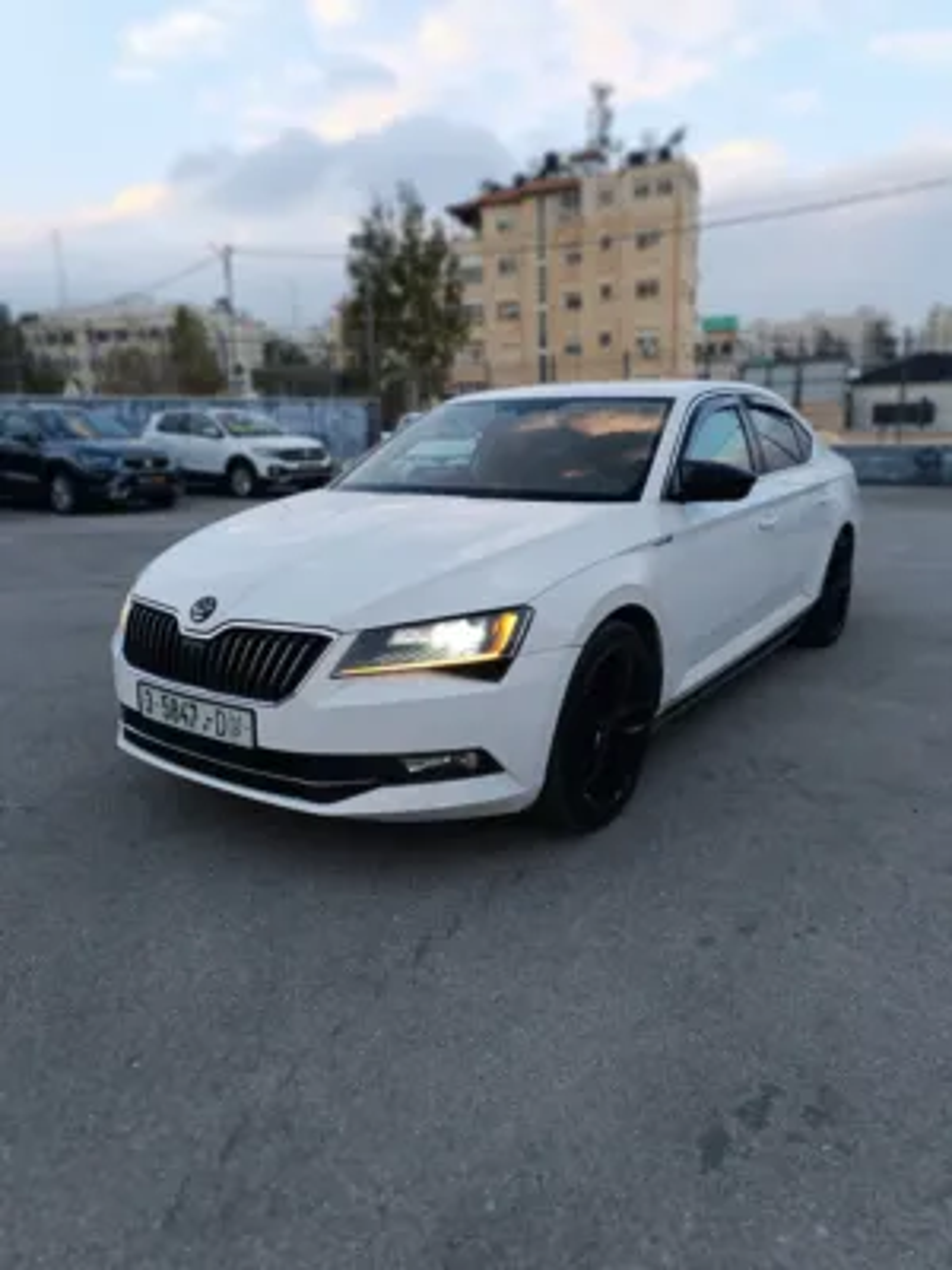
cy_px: 635
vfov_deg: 71.6
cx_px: 476
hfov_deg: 56.8
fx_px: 880
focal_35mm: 24
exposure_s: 1/100
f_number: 1.79
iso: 82
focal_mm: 4.71
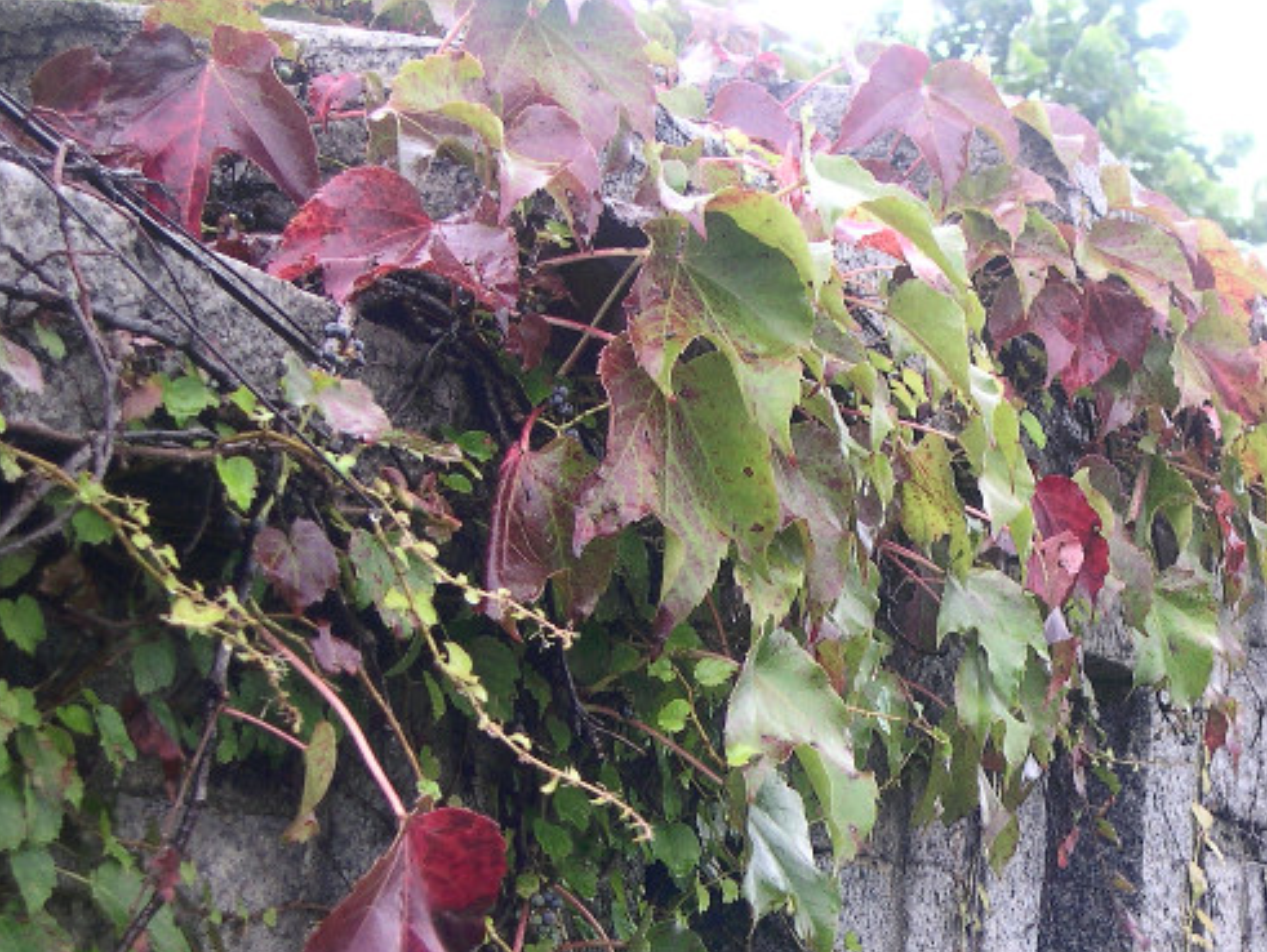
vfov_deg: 16.3
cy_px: 751
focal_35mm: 90
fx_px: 3297
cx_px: 1050
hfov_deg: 21.4
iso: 100
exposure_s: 1/60.7
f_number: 3.2
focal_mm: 11.1
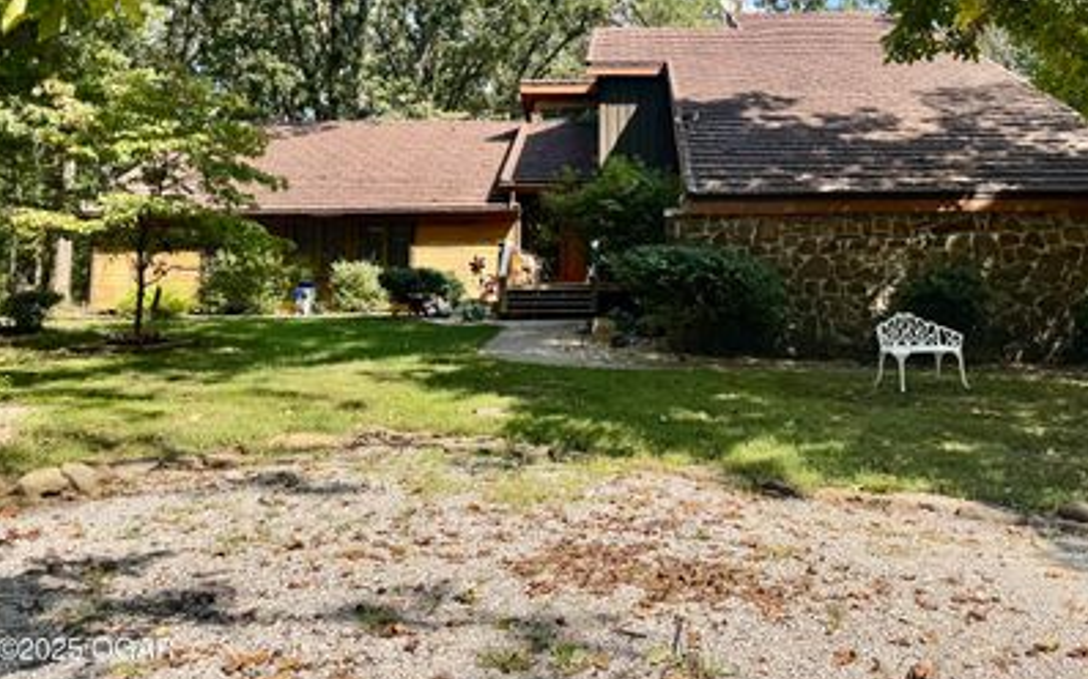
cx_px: 680
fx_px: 949
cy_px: 182
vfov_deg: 38.5
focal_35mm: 32
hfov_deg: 58.9
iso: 80
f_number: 1.78
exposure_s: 1/1678
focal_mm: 6.76
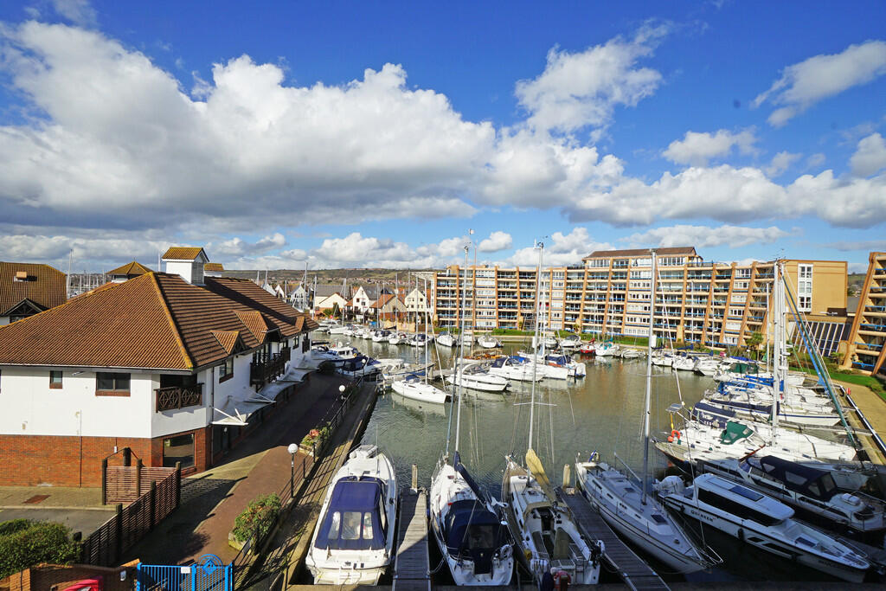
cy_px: 296
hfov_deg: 100.4
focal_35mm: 15
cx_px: 443
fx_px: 369
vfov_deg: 77.3
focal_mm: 10
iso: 100
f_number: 14
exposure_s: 1/160
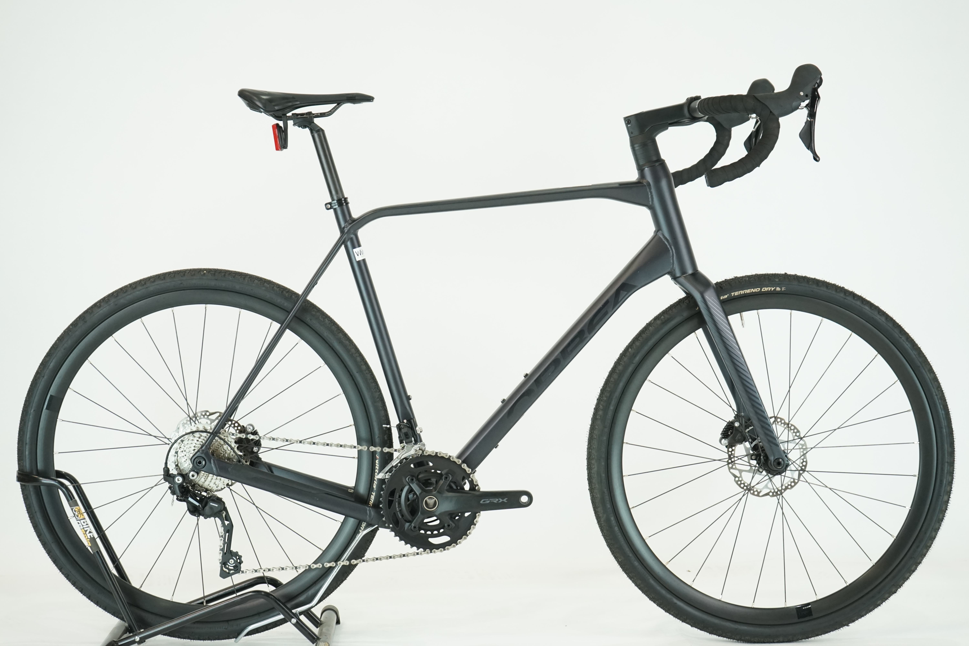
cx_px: 484
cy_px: 323
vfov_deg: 20.6
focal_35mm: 66
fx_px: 1776
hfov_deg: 30.5
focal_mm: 66
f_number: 5.6
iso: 1600
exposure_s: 1/200
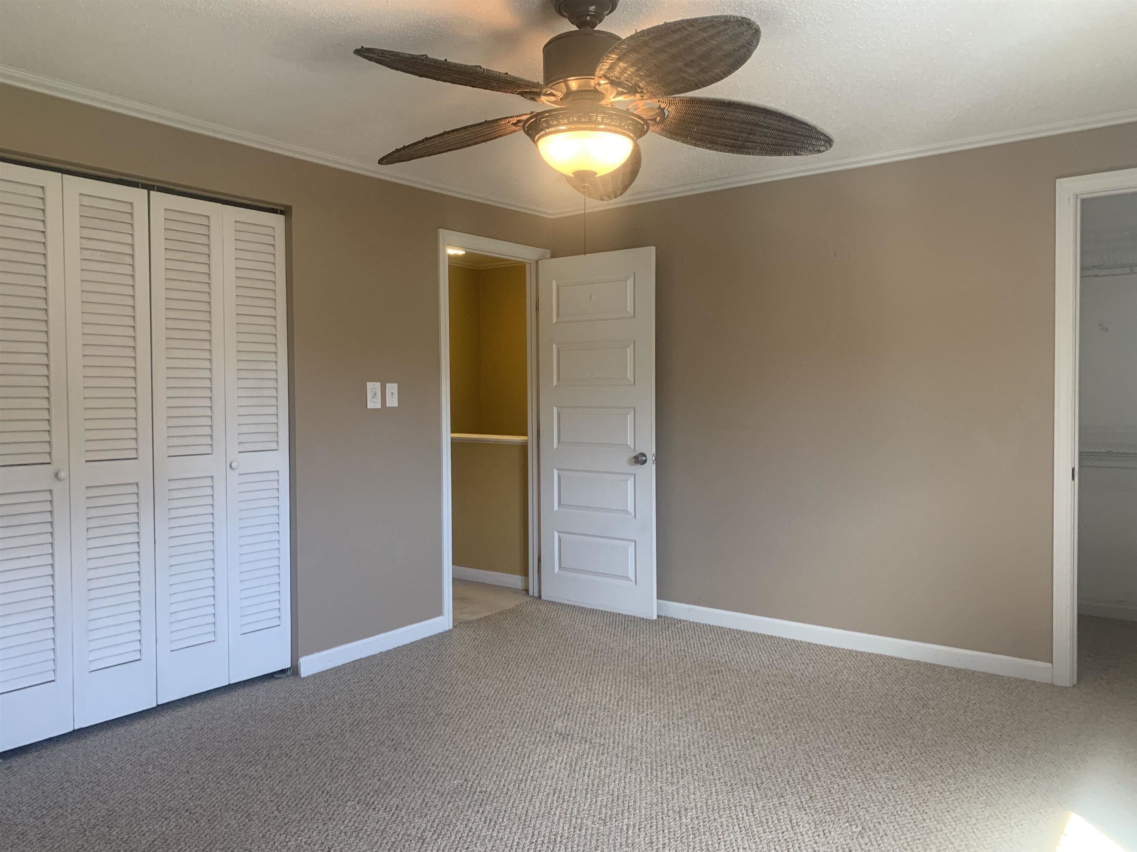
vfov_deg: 53.1
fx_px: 854
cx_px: 568
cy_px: 426
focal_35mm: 26
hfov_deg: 67.3
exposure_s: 1/60
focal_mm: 4.25
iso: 100
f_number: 1.8
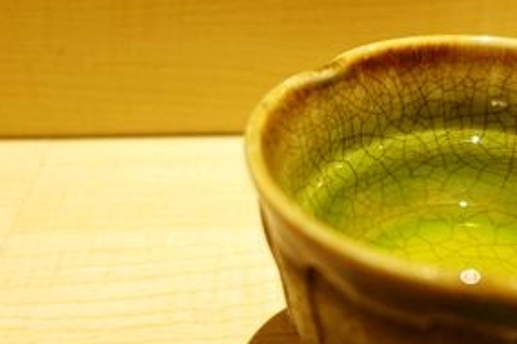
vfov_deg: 24.6
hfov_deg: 35.8
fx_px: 789
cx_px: 351
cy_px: 203
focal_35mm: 55
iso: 400
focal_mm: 8.8
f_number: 1.8
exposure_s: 1/30
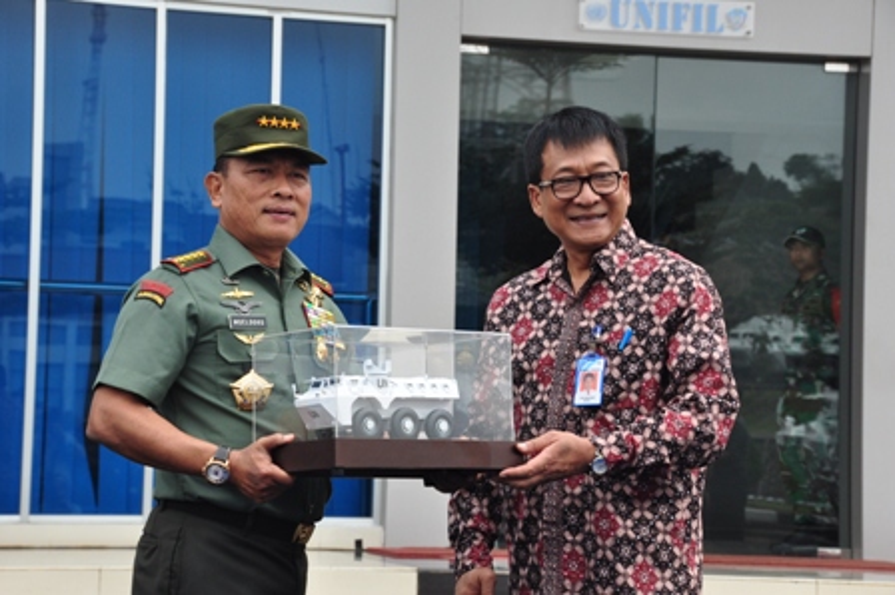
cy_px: 298
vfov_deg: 13.0
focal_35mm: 105
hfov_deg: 19.5
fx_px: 2608
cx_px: 448
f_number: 10
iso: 640
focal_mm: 70
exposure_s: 1/320
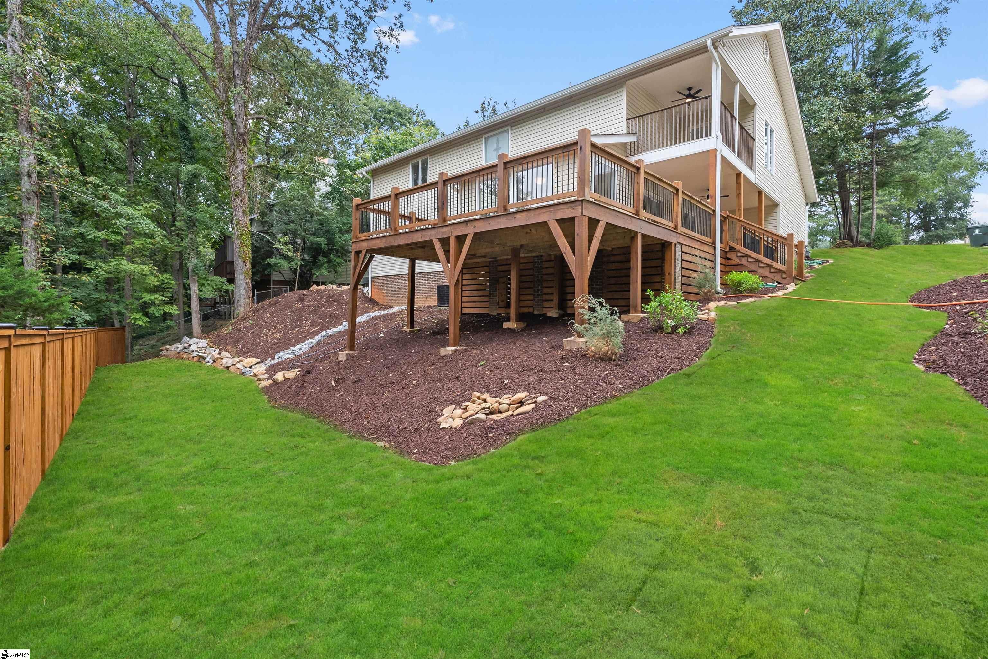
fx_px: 439
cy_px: 330
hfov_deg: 96.7
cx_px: 494
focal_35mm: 16
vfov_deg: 73.8
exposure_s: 1/200
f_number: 8
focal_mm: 16
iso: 640
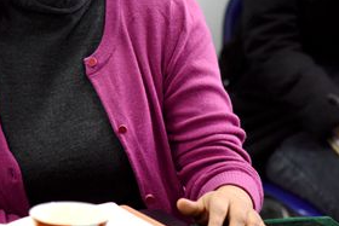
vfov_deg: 5.3
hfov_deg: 8.0
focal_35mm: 257
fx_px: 2421
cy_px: 6
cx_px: 104
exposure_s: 1/80
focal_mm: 120
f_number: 4.5
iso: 2500
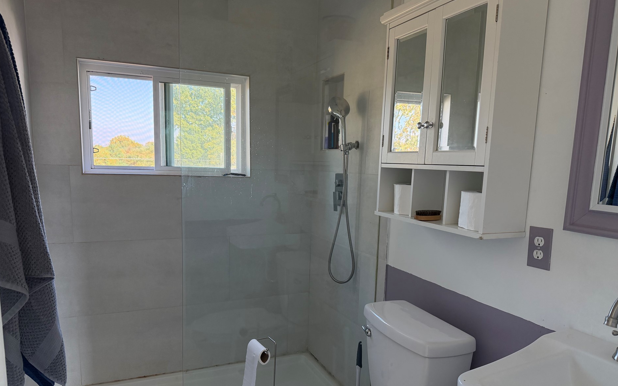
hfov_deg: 70.4
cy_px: 229
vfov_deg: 47.4
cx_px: 313
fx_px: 438
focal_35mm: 26
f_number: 1.78
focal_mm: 6.76
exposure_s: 1/191
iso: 200
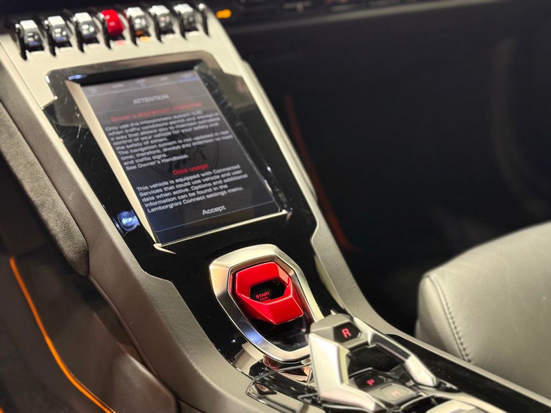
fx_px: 764
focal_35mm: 48
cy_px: 206
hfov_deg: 39.7
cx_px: 276
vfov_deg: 30.3
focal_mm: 6.76
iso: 500
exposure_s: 1/30
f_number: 1.78
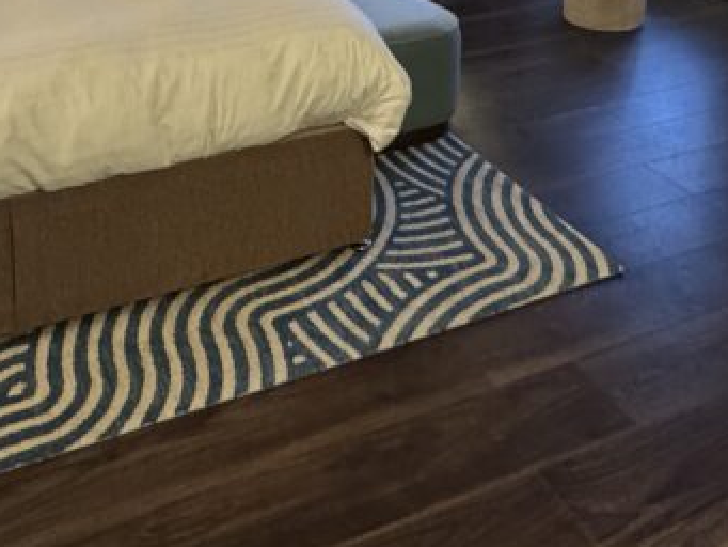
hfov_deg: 44.6
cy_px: -62
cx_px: 295
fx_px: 884
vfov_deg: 30.5
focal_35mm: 42
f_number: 2.2
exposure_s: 1/50
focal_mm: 2.22
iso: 400
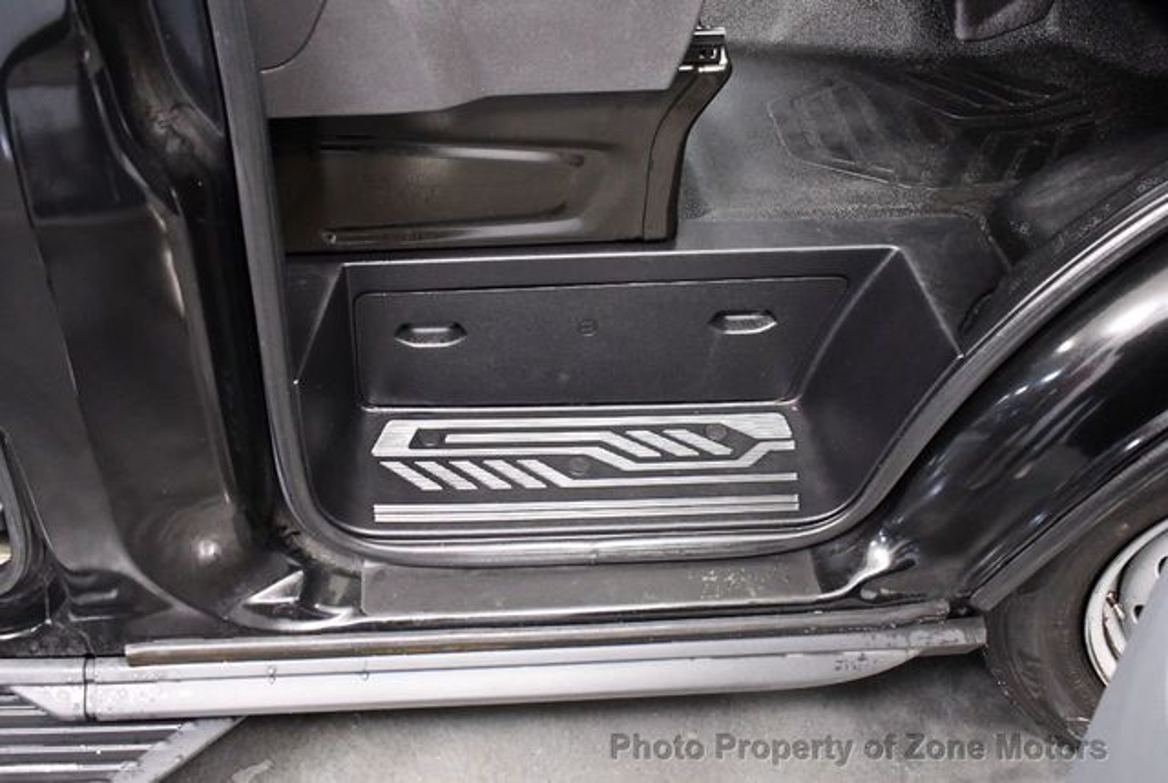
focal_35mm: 36
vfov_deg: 37.0
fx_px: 1170
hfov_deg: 53.1
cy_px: 392
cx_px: 584
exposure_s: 1/60
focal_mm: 18
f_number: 3.5
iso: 4000
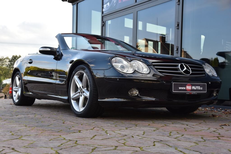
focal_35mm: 50
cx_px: 116
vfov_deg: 27.0
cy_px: 77
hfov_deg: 39.6
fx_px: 321
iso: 500
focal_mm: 50
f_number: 8
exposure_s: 1/250
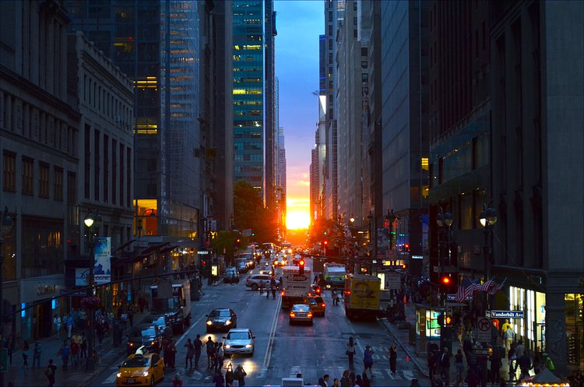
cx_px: 292
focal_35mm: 82
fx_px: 1336
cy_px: 194
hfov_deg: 24.7
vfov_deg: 16.5
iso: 800
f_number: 6.3
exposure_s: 1/160
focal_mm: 55
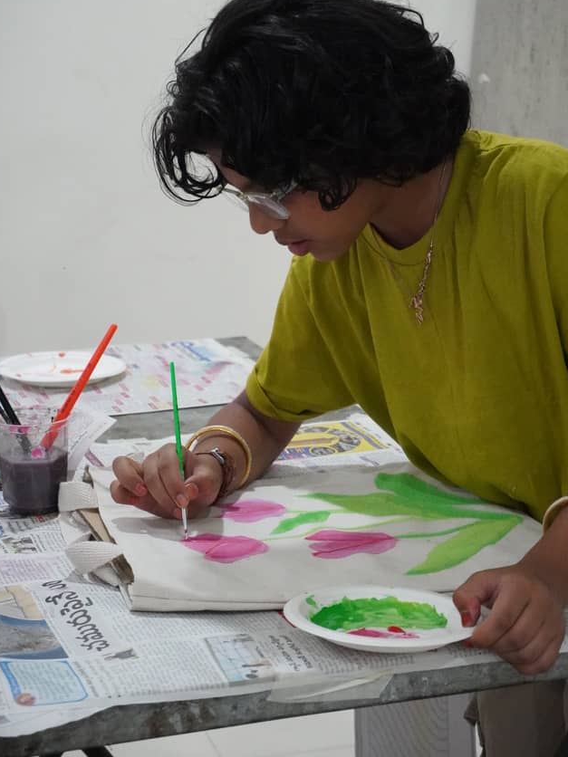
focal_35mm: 88
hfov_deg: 16.8
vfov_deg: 22.2
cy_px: 335
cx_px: 267
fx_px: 1925
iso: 6400
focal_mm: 50
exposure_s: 1/160
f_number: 5.6
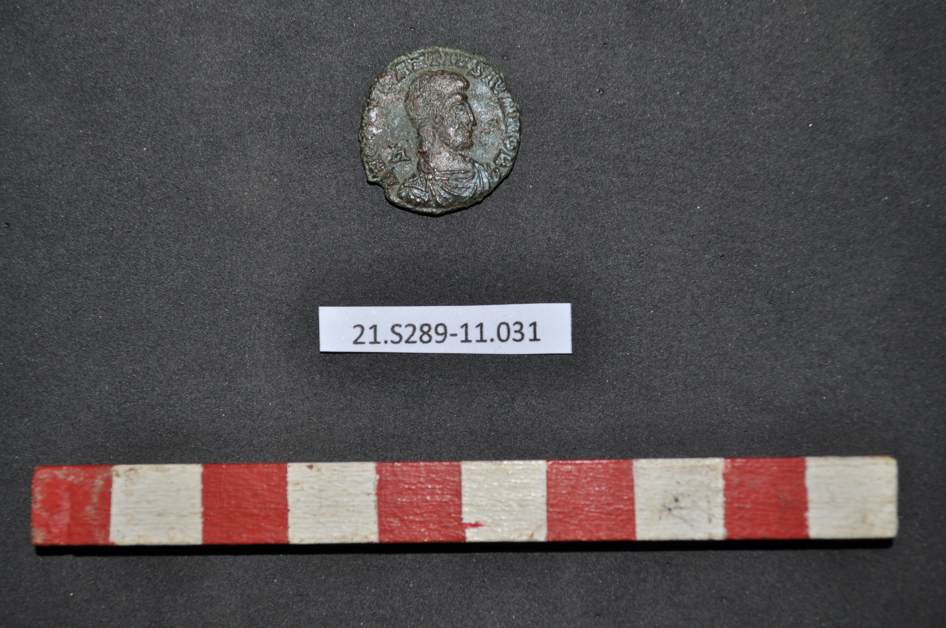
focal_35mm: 52
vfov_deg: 25.7
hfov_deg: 37.9
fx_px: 1378
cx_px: 473
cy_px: 314
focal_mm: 35
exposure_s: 1/125
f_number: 5.6
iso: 200
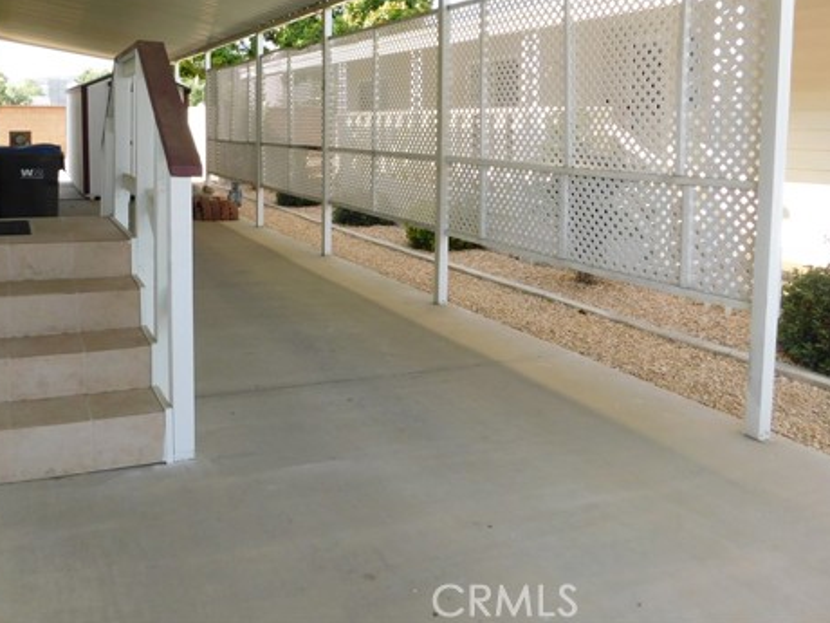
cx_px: 321
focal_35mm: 32
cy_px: 193
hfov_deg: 56.3
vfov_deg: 43.4
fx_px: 767
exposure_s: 1/250
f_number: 3
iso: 125
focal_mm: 4
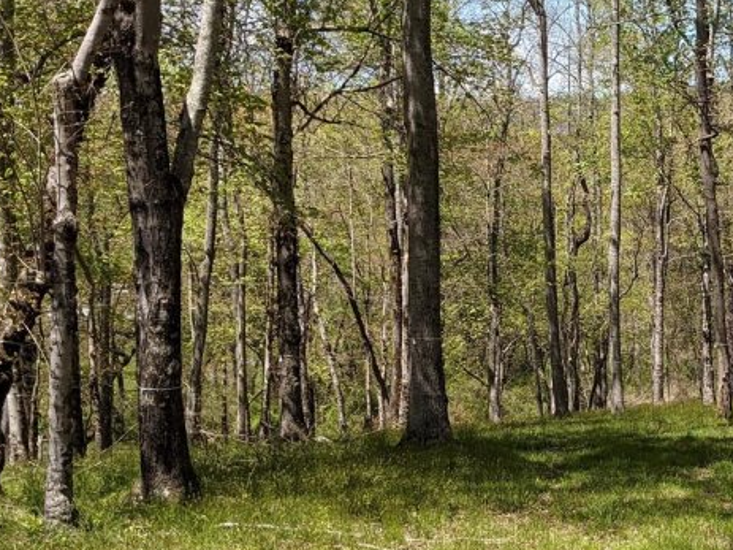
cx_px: 752
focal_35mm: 70
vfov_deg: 21.0
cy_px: 266
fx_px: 1482
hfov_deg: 26.2
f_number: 1.73
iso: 55
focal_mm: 4.38
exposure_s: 1/1565
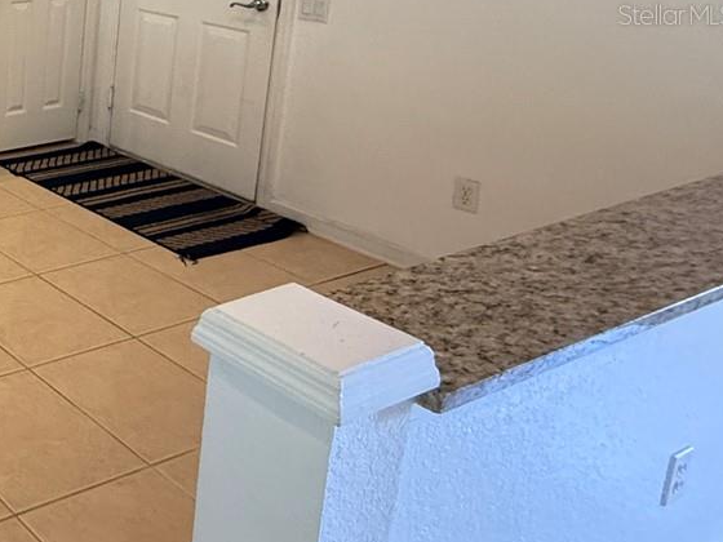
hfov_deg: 31.2
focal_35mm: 40
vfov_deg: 33.3
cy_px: 14
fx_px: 835
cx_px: -293
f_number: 2.2
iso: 500
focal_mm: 2.22
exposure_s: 1/60
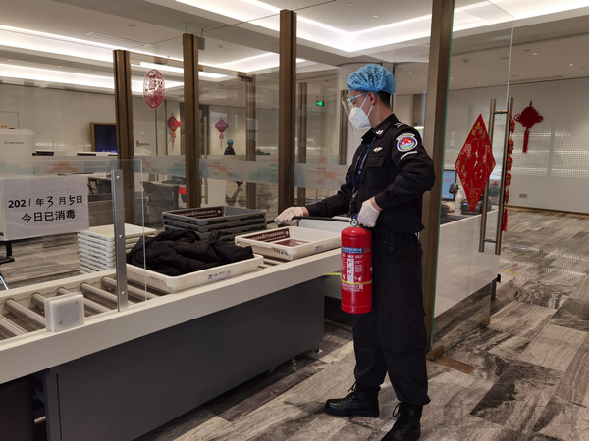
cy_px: 220
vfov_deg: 51.4
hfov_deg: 65.3
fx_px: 459
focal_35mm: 27
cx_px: 294
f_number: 1.9
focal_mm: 6.71
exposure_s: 1/100
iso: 80
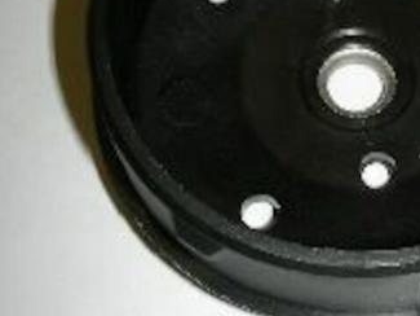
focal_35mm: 79
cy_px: 64
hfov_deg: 24.2
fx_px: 959
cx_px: 355
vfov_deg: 18.5
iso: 50
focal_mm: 6.3
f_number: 6.8
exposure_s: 1/60.1
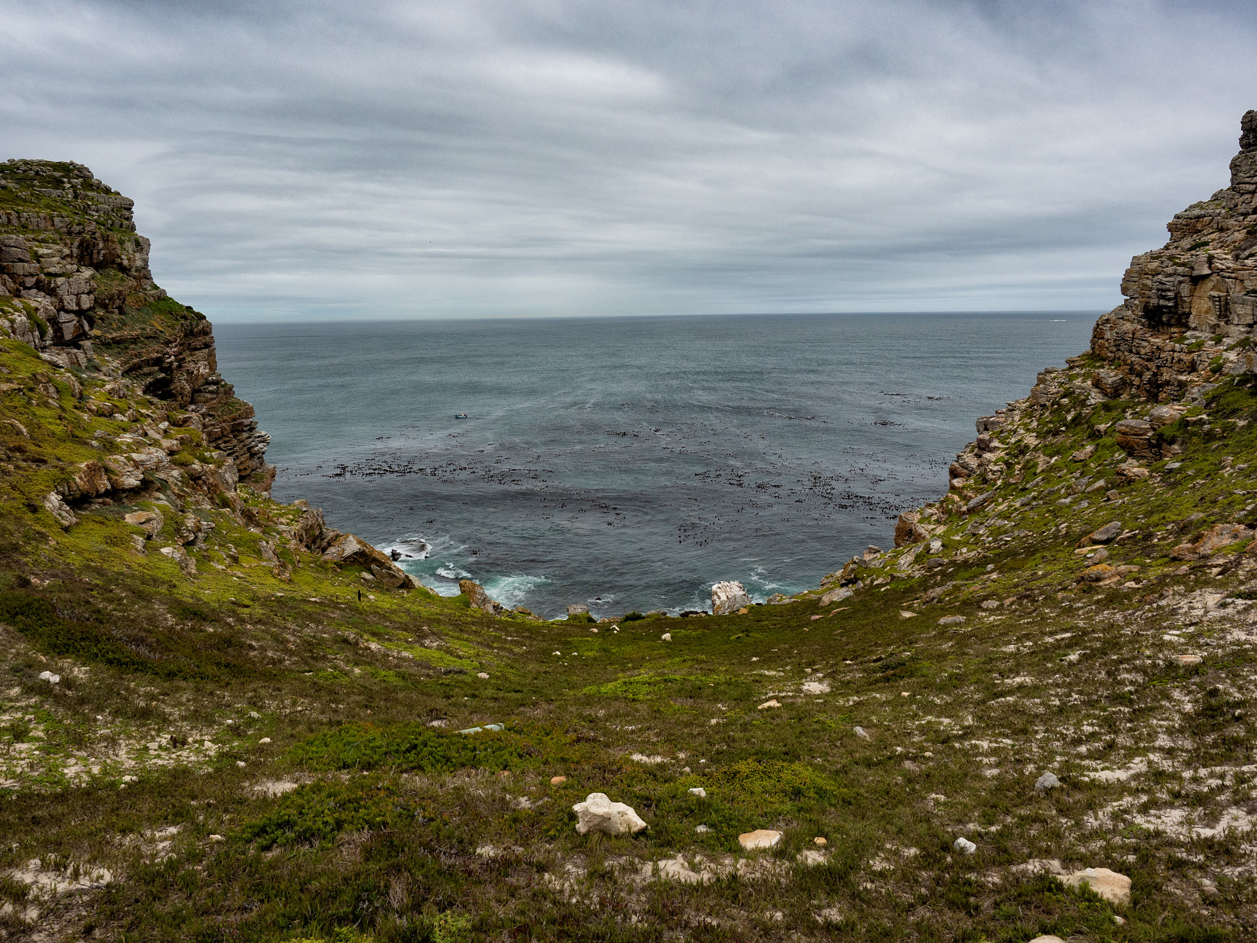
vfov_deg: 56.8
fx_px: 872
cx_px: 628
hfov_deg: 71.6
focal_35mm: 24
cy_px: 472
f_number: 5.6
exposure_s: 1/1000
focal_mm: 12
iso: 200
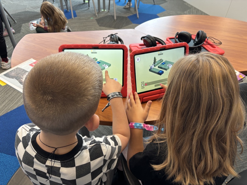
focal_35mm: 26
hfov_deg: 67.3
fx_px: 186
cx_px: 124
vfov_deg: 53.1
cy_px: 92
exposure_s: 1/60
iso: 80
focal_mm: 5.96
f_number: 1.6
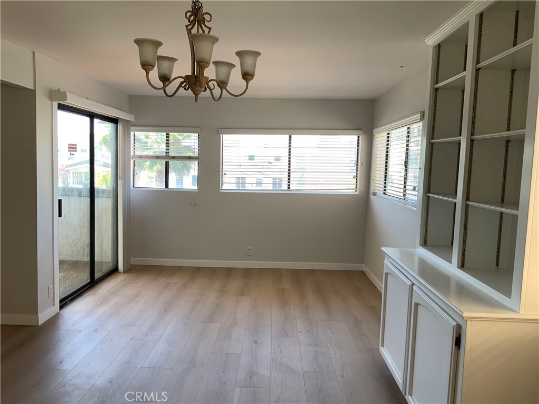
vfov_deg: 48.2
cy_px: 202
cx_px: 270
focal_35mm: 29
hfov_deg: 61.7
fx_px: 452
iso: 20
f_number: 1.8
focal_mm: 3
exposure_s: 1/120
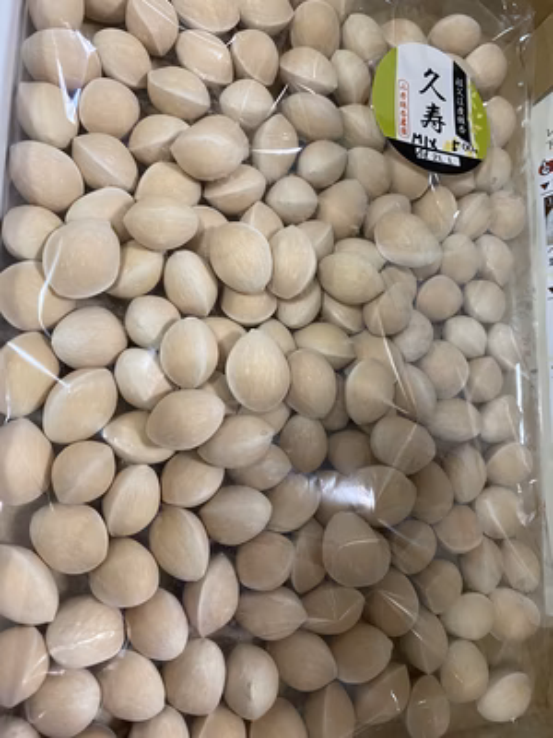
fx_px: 554
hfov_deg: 53.1
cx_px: 276
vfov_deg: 67.3
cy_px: 369
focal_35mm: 26
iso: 250
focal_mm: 4.25
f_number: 1.8
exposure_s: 1/60
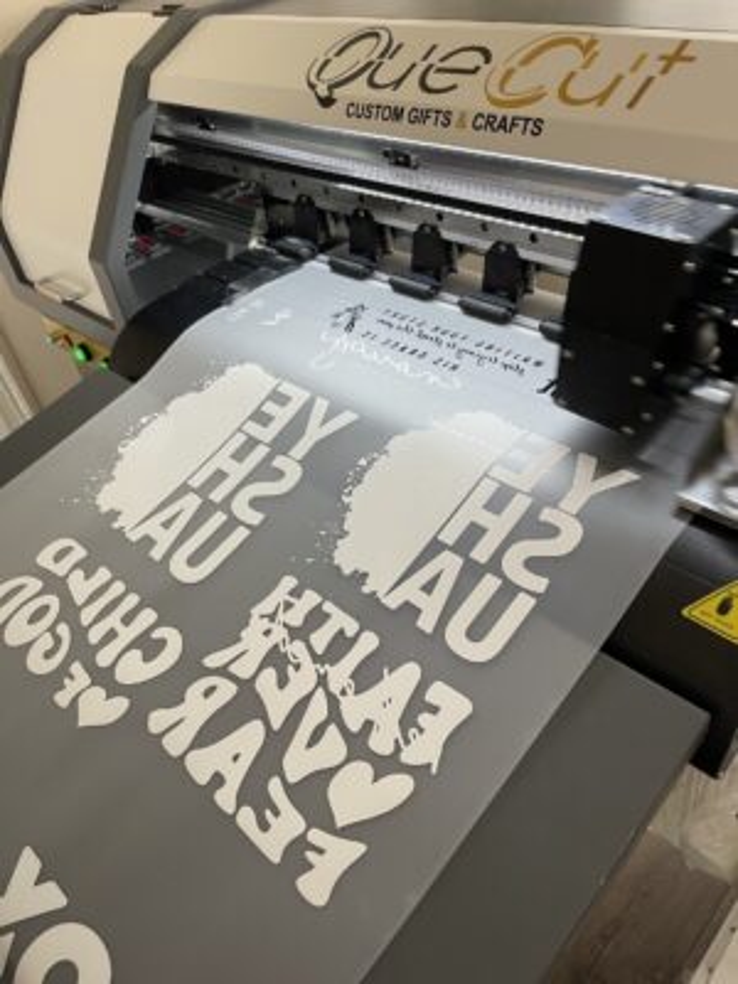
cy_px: 492
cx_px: 369
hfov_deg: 54.9
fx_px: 711
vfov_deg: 69.4
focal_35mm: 25
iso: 125
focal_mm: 5.1
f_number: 1.6
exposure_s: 1/75
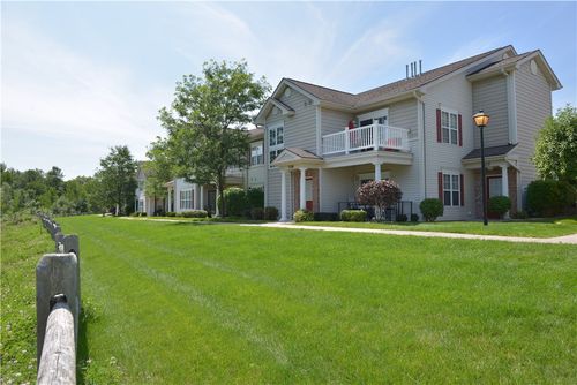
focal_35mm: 24
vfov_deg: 53.2
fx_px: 385
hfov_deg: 73.7
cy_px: 192
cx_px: 288
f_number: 7.1
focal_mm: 24
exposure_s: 1/250
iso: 100
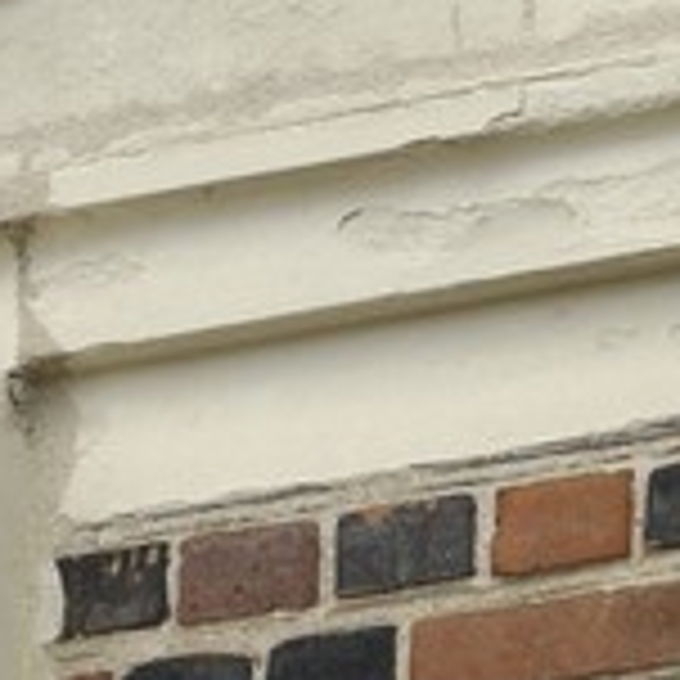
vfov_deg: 0.8
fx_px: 47872
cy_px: 2882
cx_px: 2081
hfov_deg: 0.8
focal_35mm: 2154
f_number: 6
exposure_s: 1/250
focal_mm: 160
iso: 100
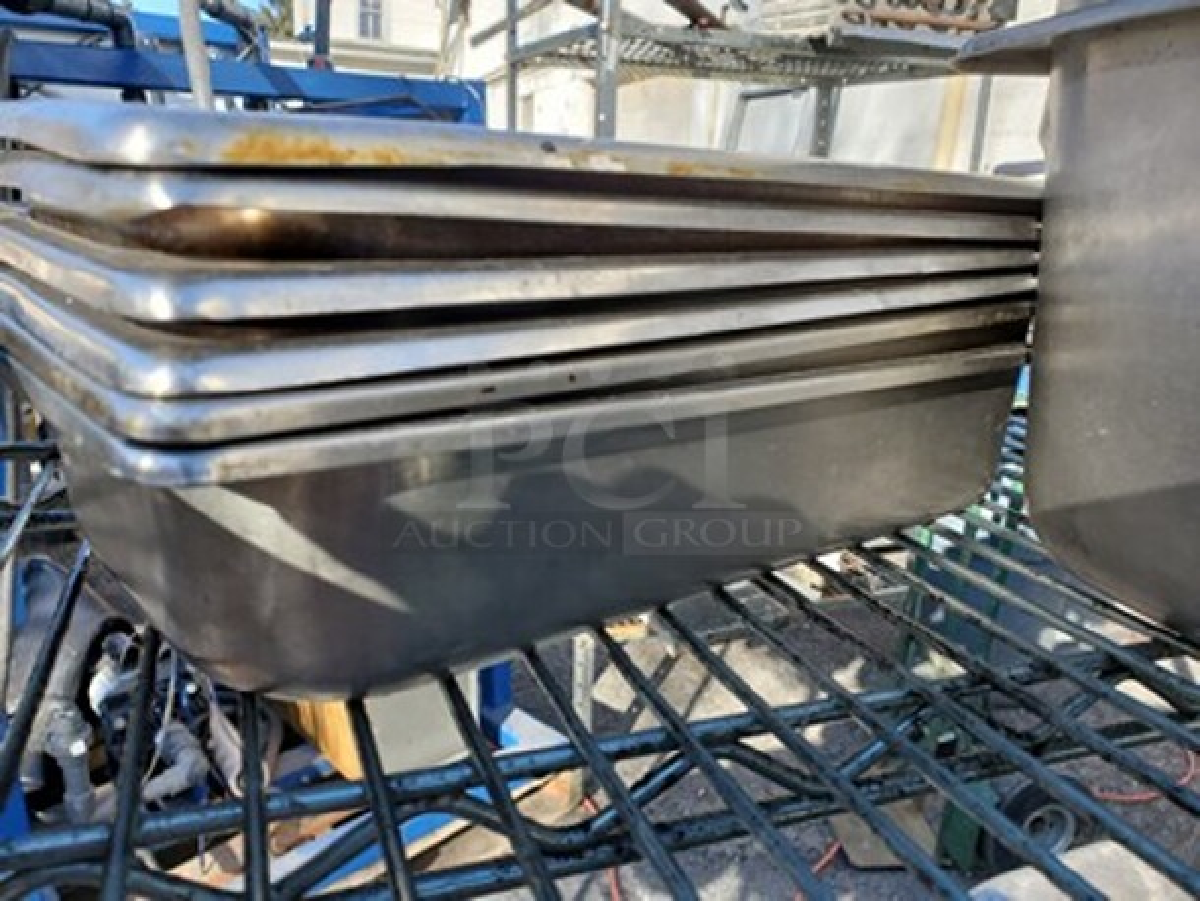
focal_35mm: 26
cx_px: 600
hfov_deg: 67.3
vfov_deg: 53.1
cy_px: 450
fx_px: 902
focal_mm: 4.3
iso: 50
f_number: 2.4
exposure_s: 1/460
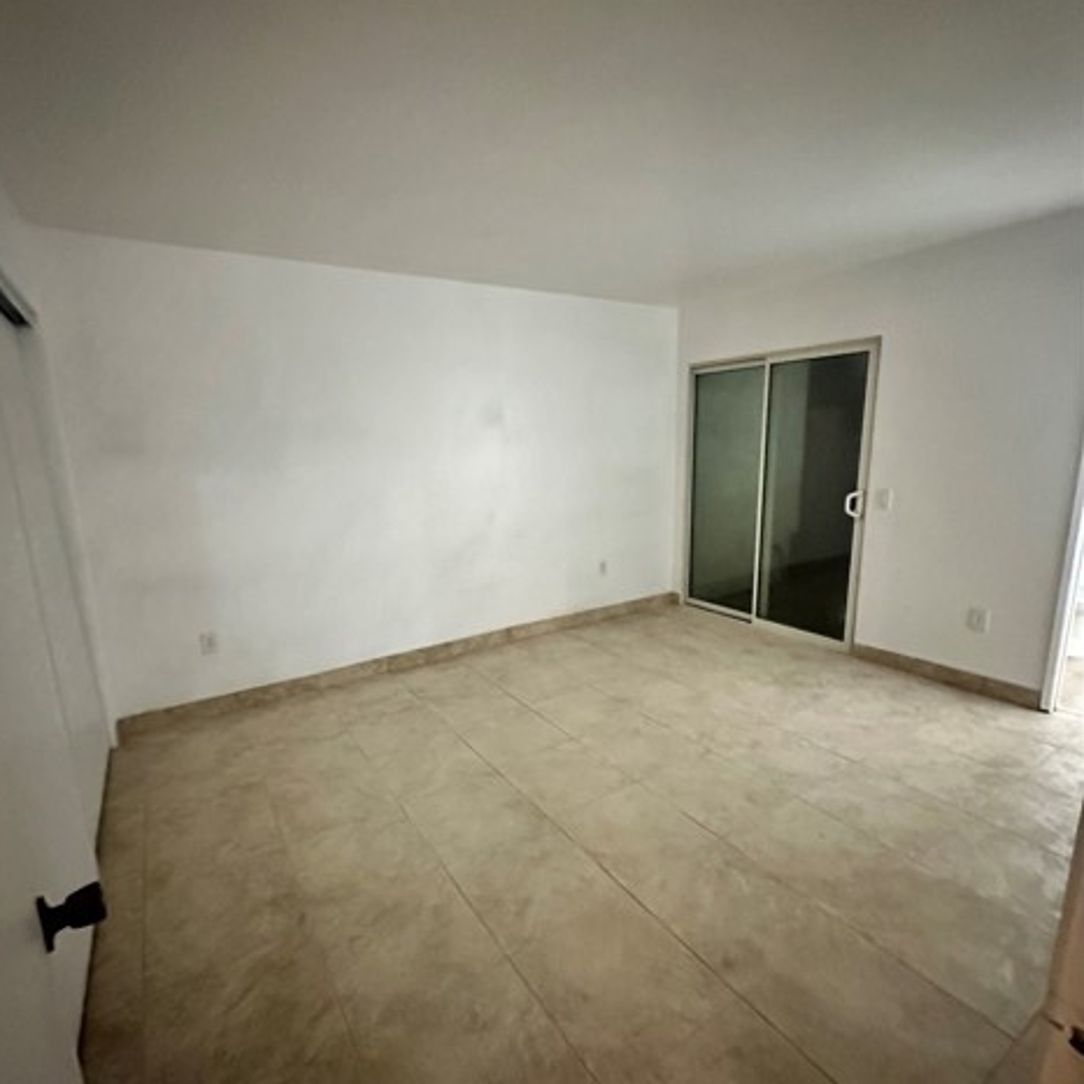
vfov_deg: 83.9
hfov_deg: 84.0
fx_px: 602
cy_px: 563
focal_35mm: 17
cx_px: 528
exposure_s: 1/40
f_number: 2.2
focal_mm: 2.22
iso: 1250
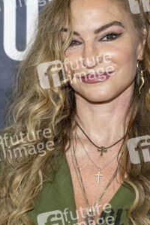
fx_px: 1000
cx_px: 98
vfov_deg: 12.8
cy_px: 109
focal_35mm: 160
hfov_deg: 8.6
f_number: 5.6
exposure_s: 1/200
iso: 800
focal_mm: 120
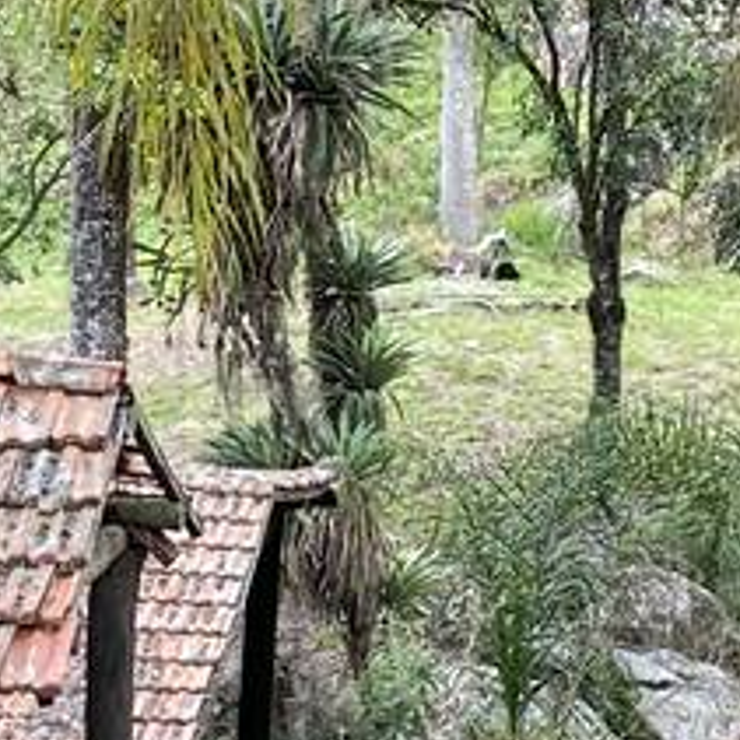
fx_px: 3797
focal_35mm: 157
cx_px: 407
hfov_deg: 11.1
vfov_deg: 11.1
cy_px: 186
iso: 32
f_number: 1.8
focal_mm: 4.25
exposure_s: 1/400
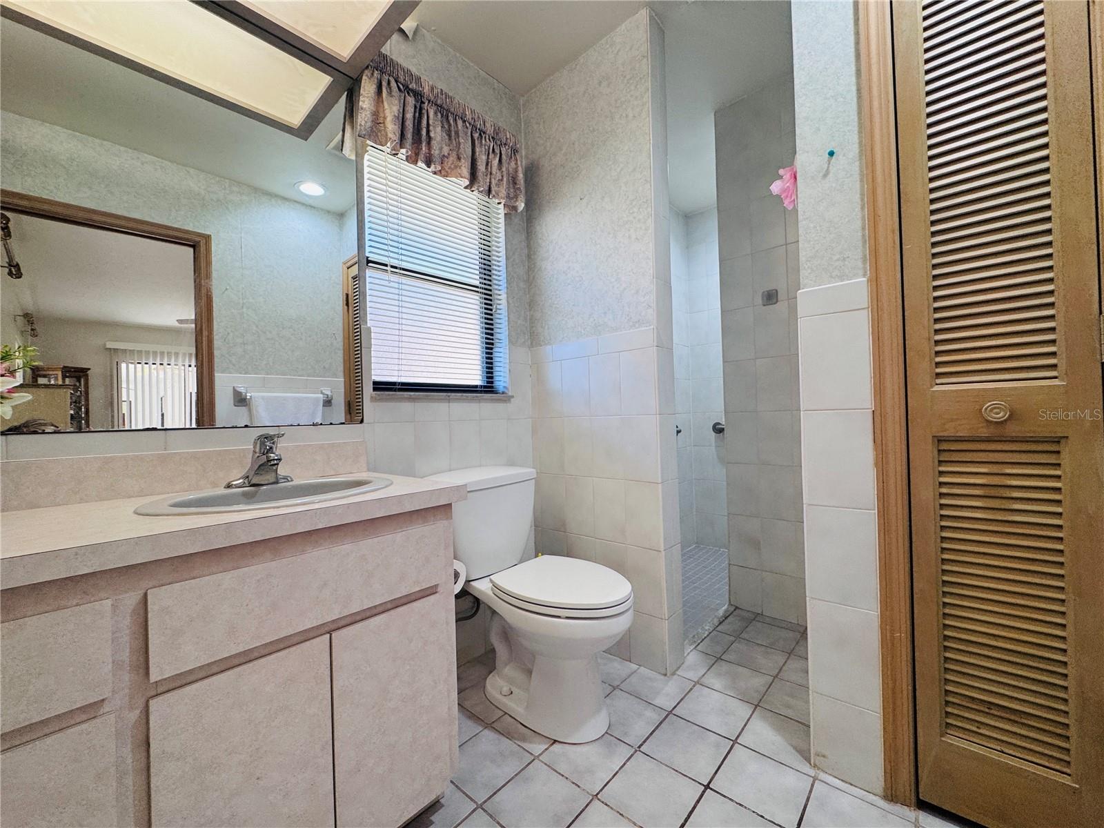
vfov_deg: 85.7
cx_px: 552
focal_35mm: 14
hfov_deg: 102.1
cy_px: 414
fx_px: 446
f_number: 2.2
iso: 125
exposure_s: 1/120
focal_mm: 2.22
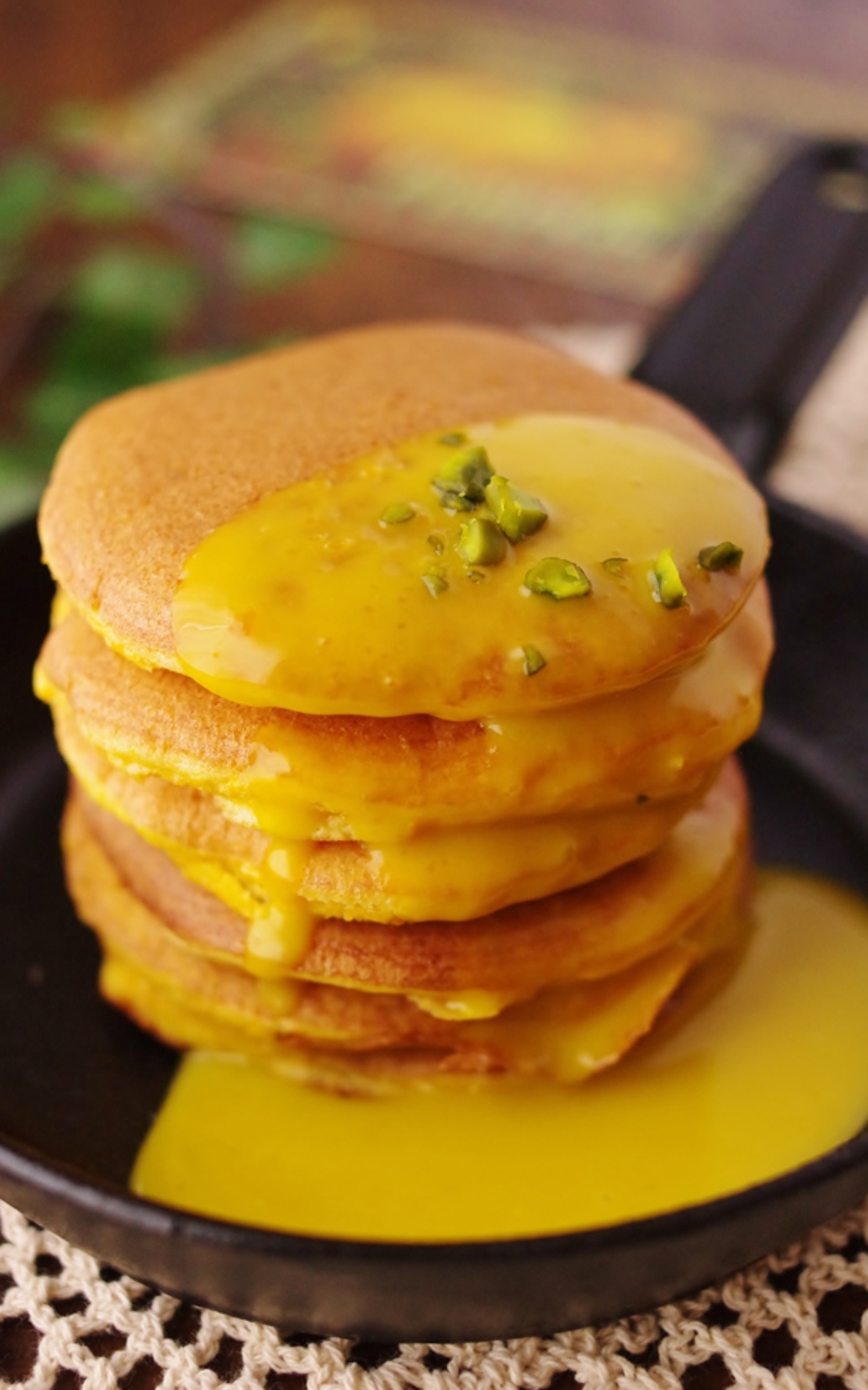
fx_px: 2045
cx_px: 406
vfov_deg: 37.5
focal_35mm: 54
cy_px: 701
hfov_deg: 24.0
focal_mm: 35
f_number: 3.5
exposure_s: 1/80
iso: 1600
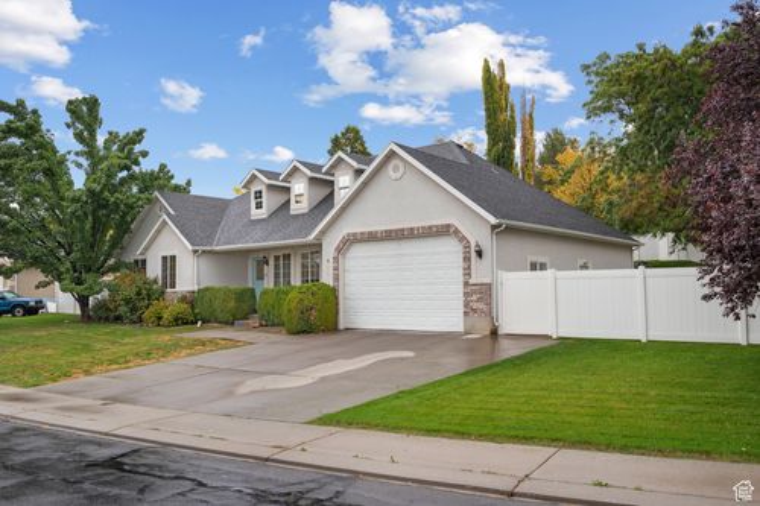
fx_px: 633
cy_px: 253
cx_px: 380
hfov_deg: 61.9
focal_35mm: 30
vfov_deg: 43.6
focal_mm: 30
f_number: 8
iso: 800
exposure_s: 1/40
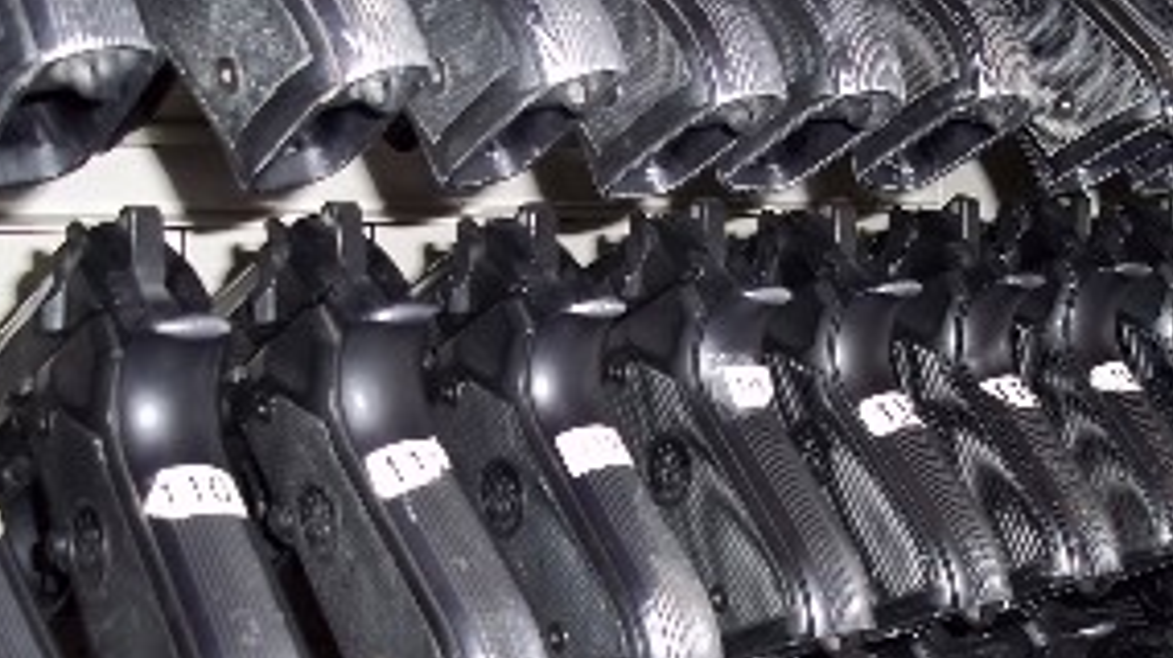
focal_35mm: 55
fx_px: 1710
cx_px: 560
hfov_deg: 37.9
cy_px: 461
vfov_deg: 21.7
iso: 80
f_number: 3.1
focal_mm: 6.5
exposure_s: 1/30
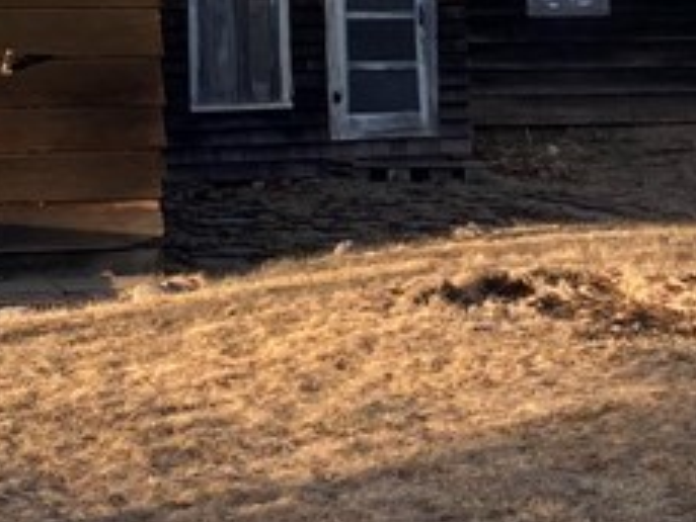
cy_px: -467
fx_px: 2515
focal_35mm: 125
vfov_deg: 11.0
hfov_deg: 15.3
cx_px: -70
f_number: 1.8
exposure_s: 1/475
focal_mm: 3.99
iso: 20
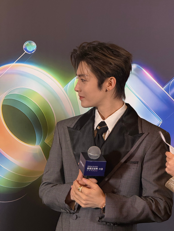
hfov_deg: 12.3
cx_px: 87
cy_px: 116
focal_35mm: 120
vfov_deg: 16.4
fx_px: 804
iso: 320
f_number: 2.8
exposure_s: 1/100
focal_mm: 15.66
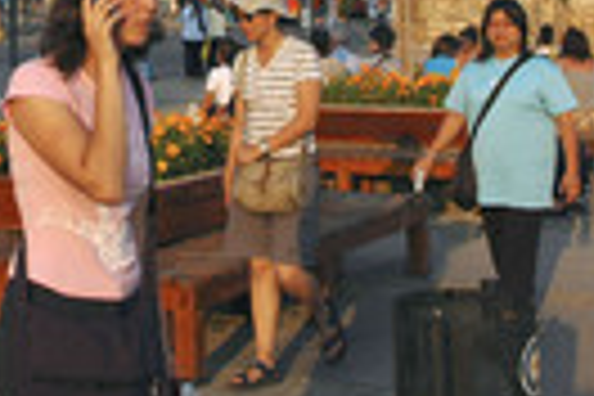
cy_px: -212
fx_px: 1346
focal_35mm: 82
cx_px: 151
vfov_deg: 15.4
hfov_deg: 24.6
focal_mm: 17
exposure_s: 1/320
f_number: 9
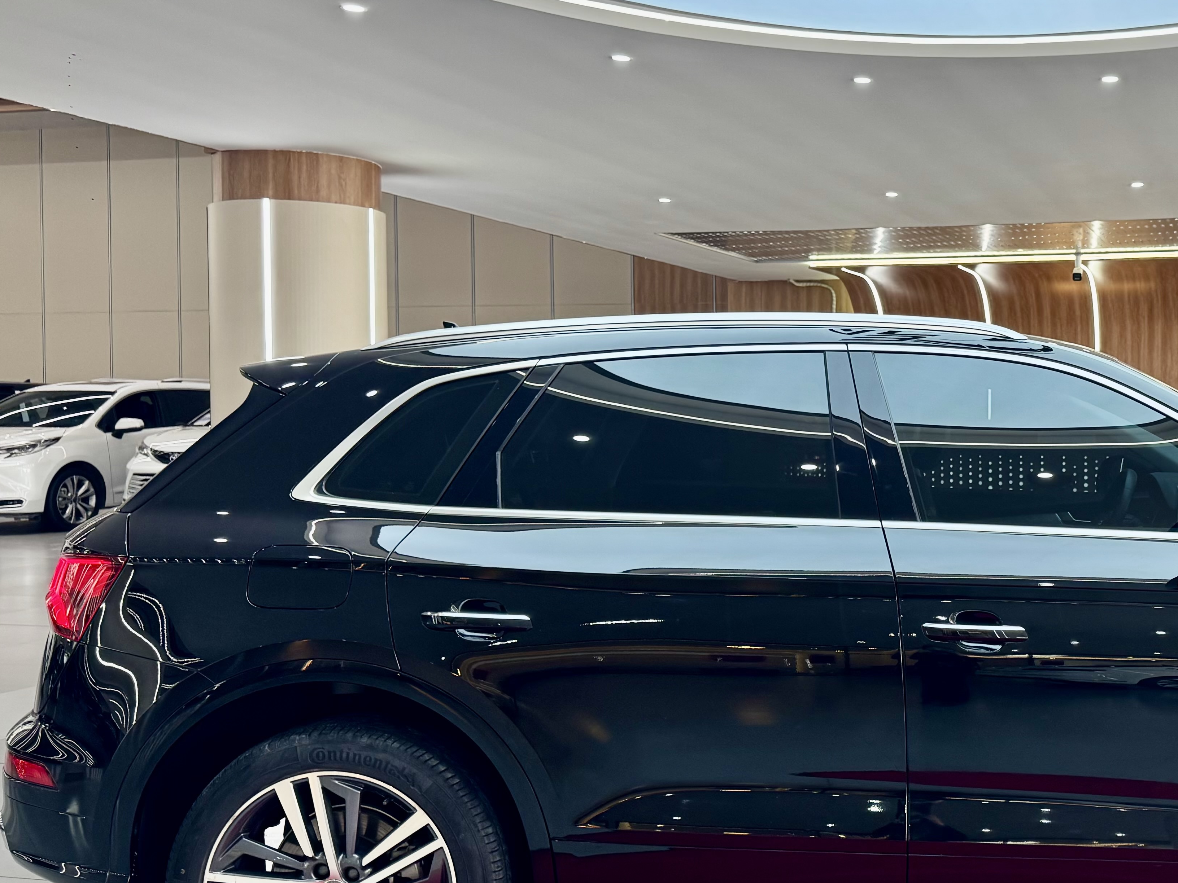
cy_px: 453
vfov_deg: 34.3
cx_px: 968
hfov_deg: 42.5
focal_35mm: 42
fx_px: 1429
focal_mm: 6.76
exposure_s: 1/100
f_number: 1.78
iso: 100
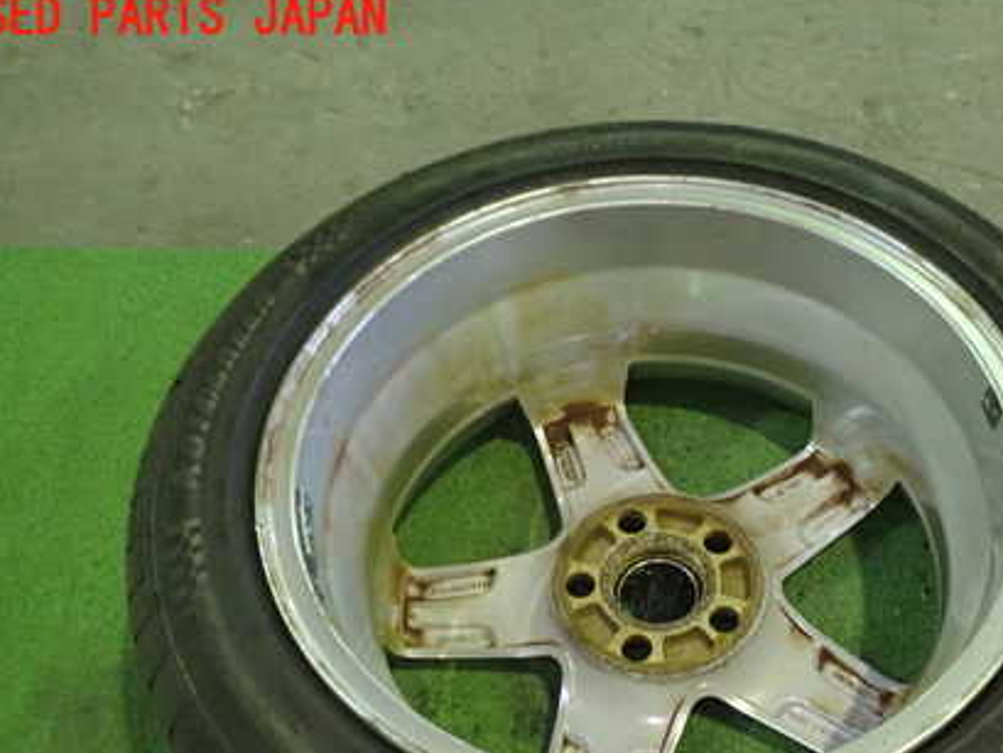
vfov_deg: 32.4
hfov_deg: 42.3
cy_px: 540
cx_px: 677
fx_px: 1275
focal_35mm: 44
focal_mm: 5.4
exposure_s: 1/25
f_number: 2.3
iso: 800
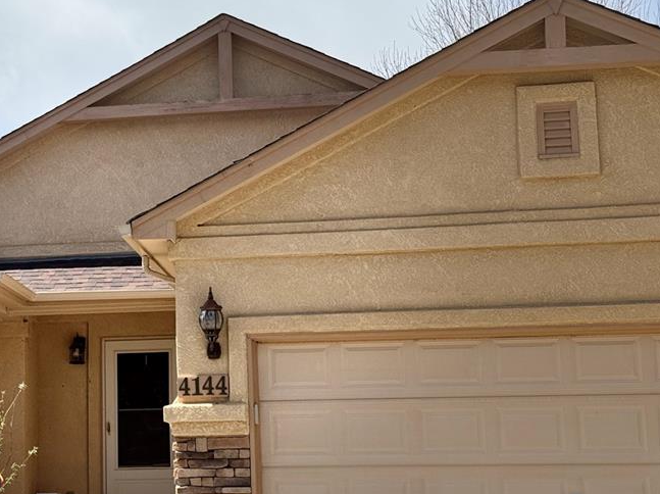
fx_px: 1448
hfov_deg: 25.3
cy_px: 274
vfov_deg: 19.3
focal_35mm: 76
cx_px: 144
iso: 64
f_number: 1.78
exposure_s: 1/5376
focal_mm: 6.76
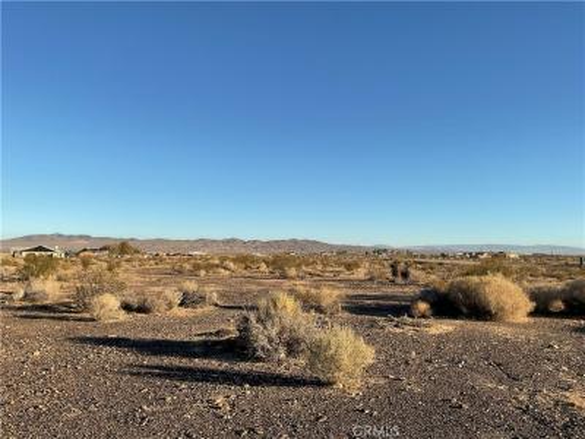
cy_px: 220
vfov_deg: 48.2
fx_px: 490
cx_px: 292
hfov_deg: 61.7
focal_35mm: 29
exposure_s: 1/1730
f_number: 1.8
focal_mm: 3
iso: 16
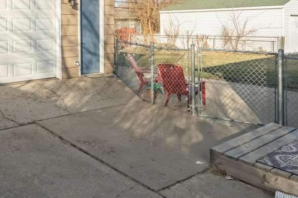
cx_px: 56
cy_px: 24
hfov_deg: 49.7
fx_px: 298
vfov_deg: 35.0
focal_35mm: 36
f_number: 10
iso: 400
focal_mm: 16
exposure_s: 1/320
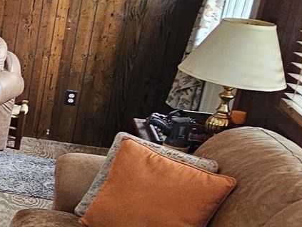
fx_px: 549
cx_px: -261
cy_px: 101
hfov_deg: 20.3
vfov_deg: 23.3
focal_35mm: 63
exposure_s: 1/30
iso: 400
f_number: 2.2
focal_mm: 2.2
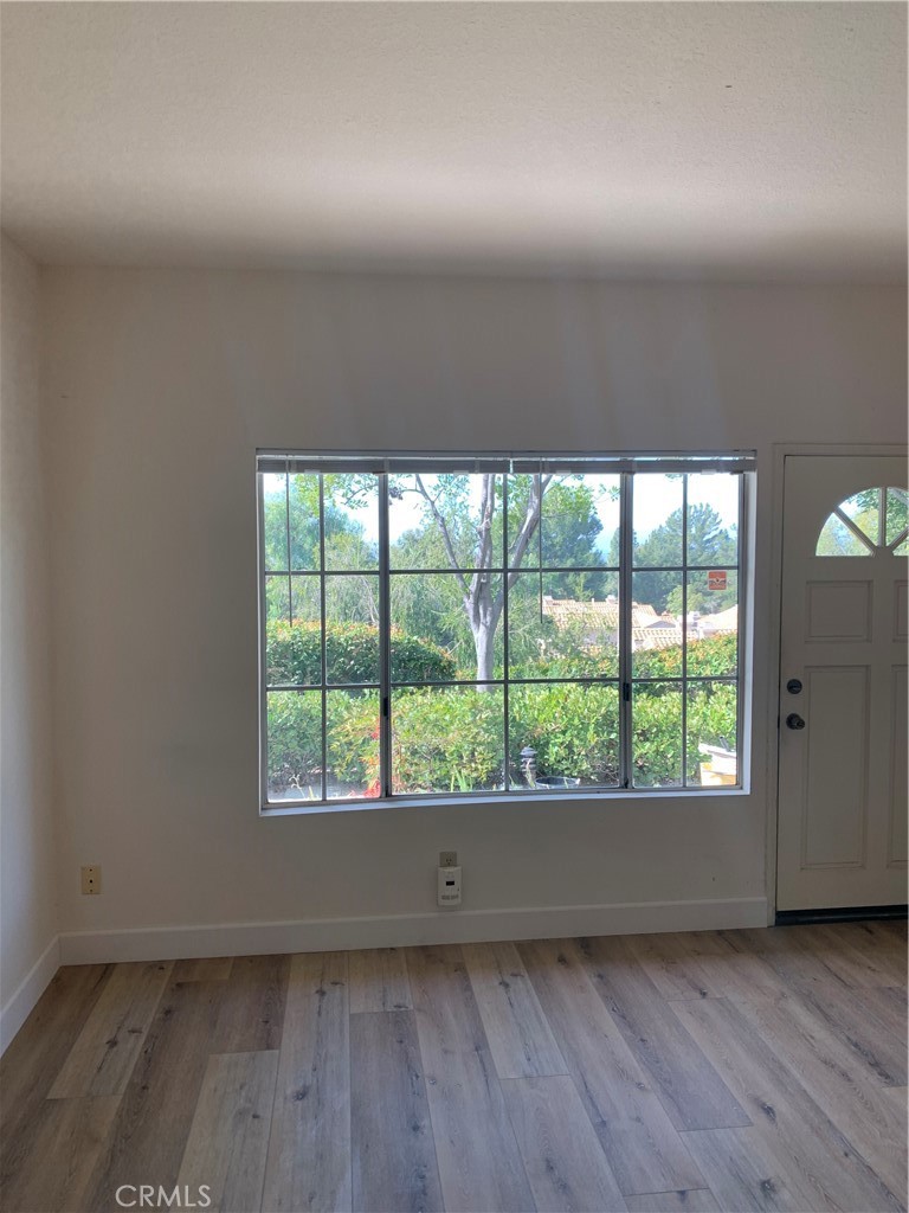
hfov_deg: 53.1
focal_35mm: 26
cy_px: 606
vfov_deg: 67.3
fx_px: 910
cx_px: 454
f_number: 1.8
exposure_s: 1/122
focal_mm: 4.25
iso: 25
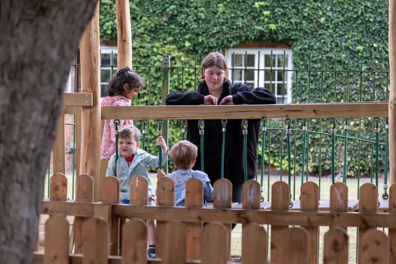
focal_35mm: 157
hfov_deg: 13.1
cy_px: 132
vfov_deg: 8.7
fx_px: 1727
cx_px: 198
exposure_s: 1/250
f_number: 4.5
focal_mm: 104.9
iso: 320
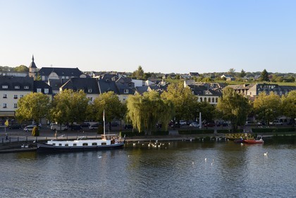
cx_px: 148
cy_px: 99
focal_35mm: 52
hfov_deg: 38.2
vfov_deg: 26.0
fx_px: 428
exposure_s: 1/200
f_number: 7.1
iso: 200
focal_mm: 52
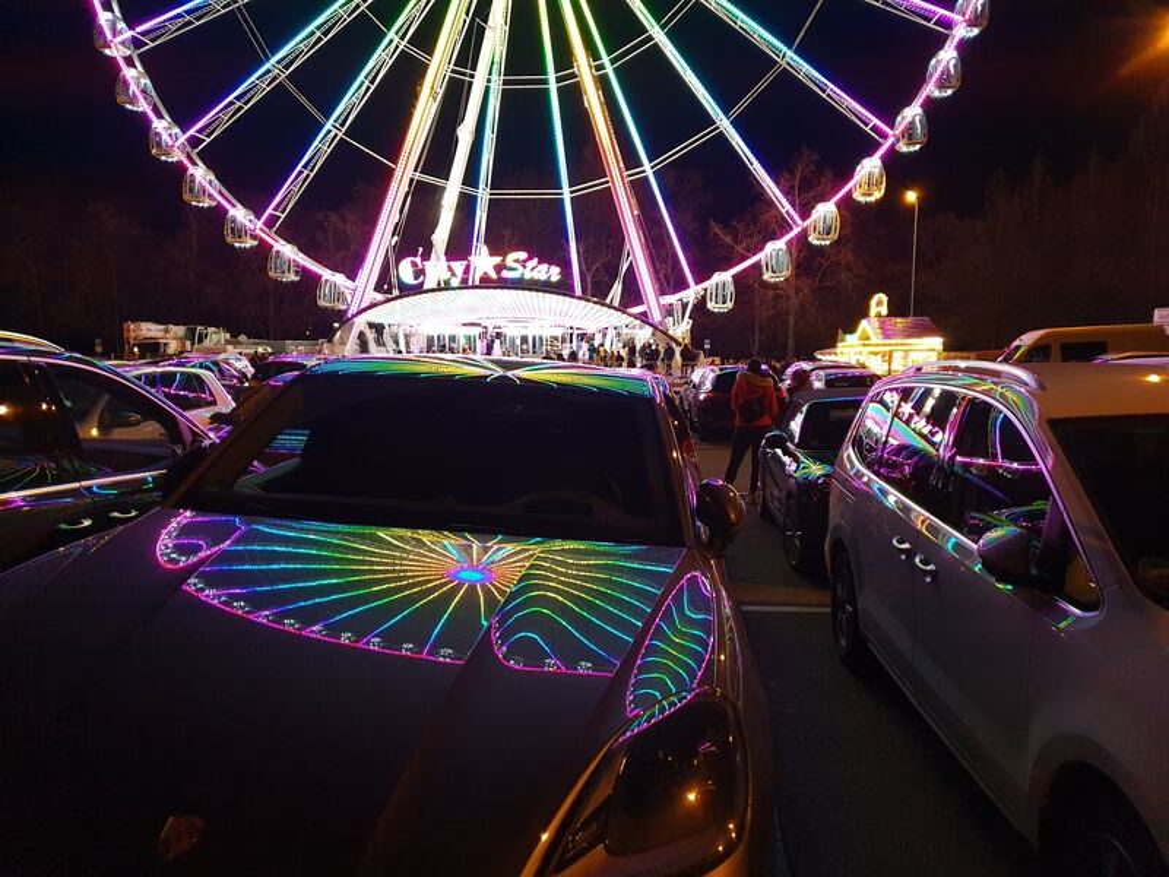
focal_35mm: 26
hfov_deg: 67.3
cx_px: 584
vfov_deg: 53.1
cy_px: 438
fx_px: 878
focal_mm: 4.3
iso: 250
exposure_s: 1/33
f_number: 1.5
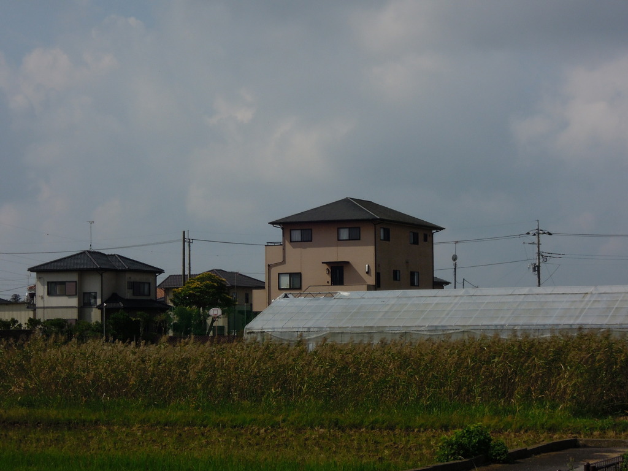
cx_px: 314
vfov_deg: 14.8
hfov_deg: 19.6
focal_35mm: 100
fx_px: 1814
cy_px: 236
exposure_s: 1/1600
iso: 160
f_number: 6.2
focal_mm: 17.9
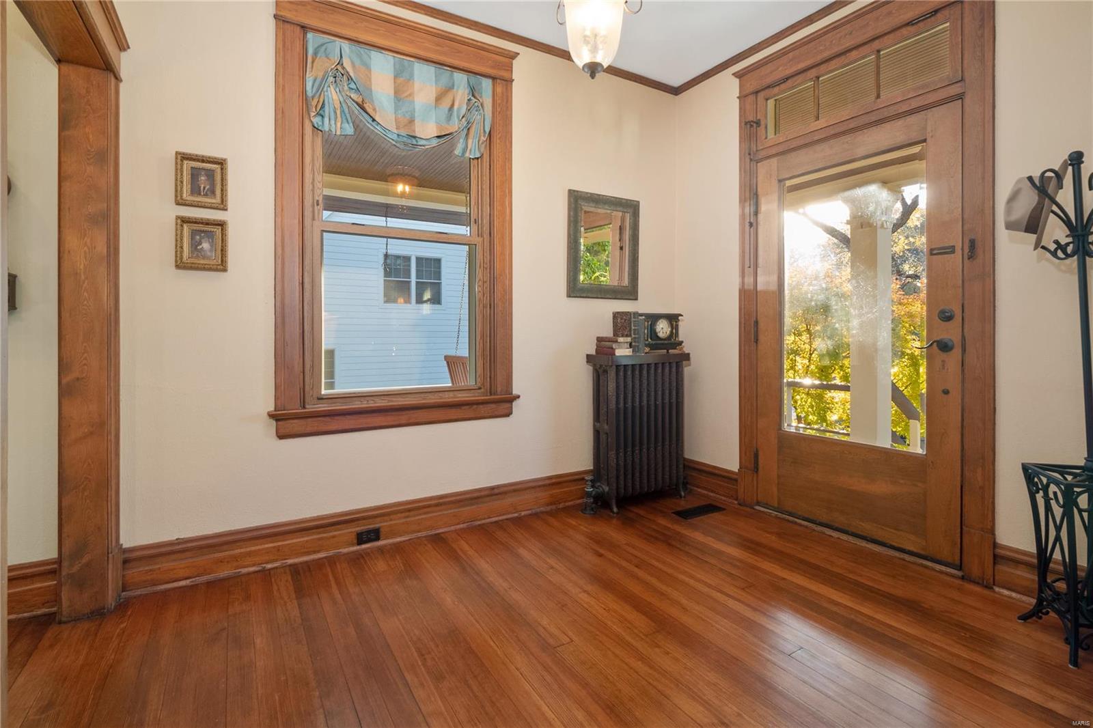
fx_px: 486
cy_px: 364
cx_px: 546
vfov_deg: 73.7
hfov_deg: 96.7
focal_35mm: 16
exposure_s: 1/2
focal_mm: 8
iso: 400
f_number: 8
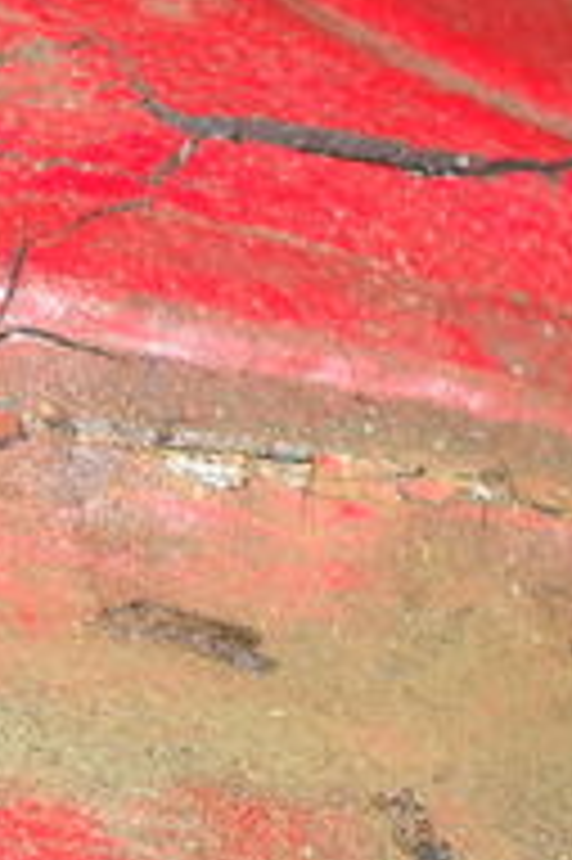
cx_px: -36
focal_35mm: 122
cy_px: 68
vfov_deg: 16.6
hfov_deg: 11.1
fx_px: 2913
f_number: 3.2
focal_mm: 6.3
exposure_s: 1/45
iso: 200
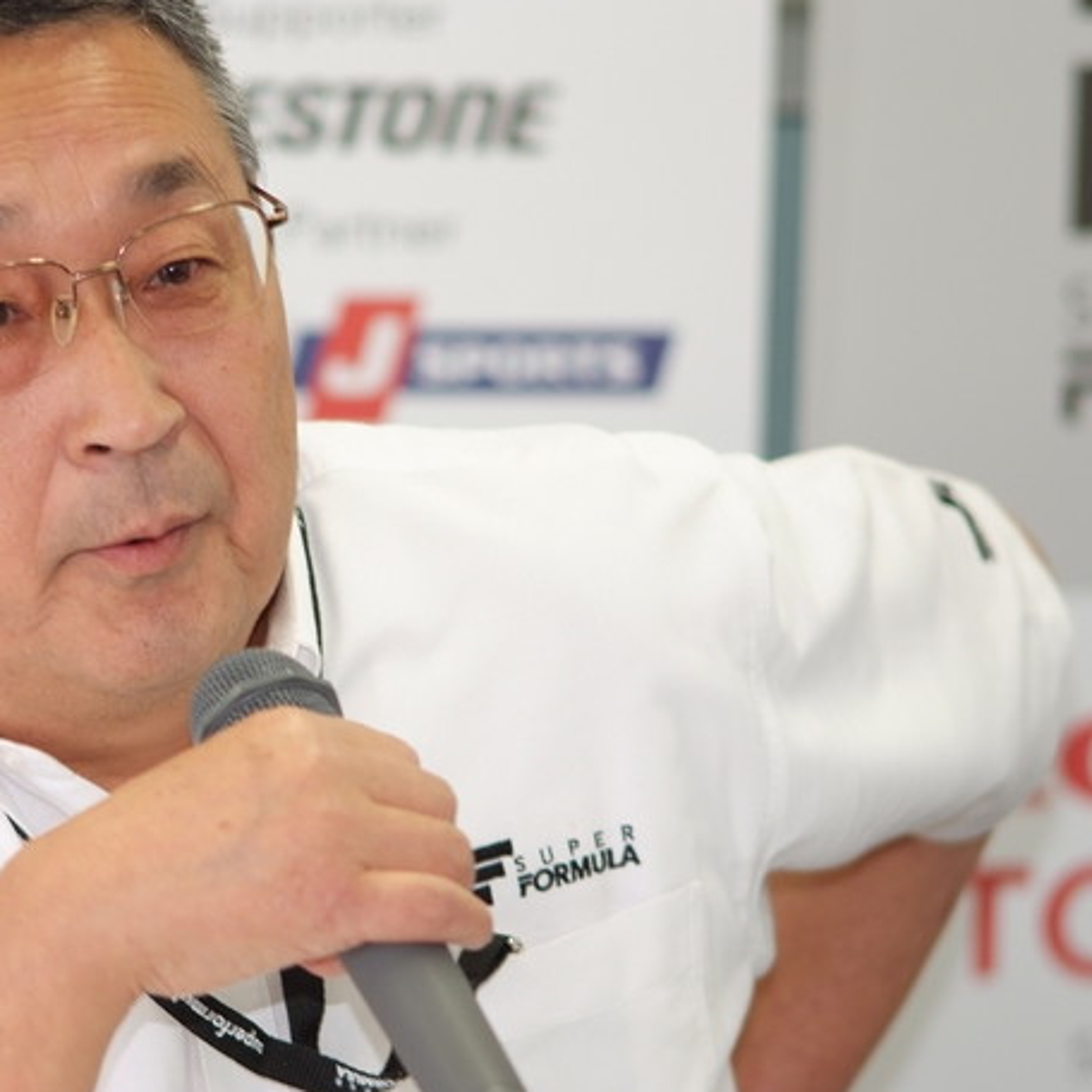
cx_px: 268
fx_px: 12920
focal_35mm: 362
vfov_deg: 4.8
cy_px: 565
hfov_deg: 4.8
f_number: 2.8
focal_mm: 180
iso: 800
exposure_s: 1/125
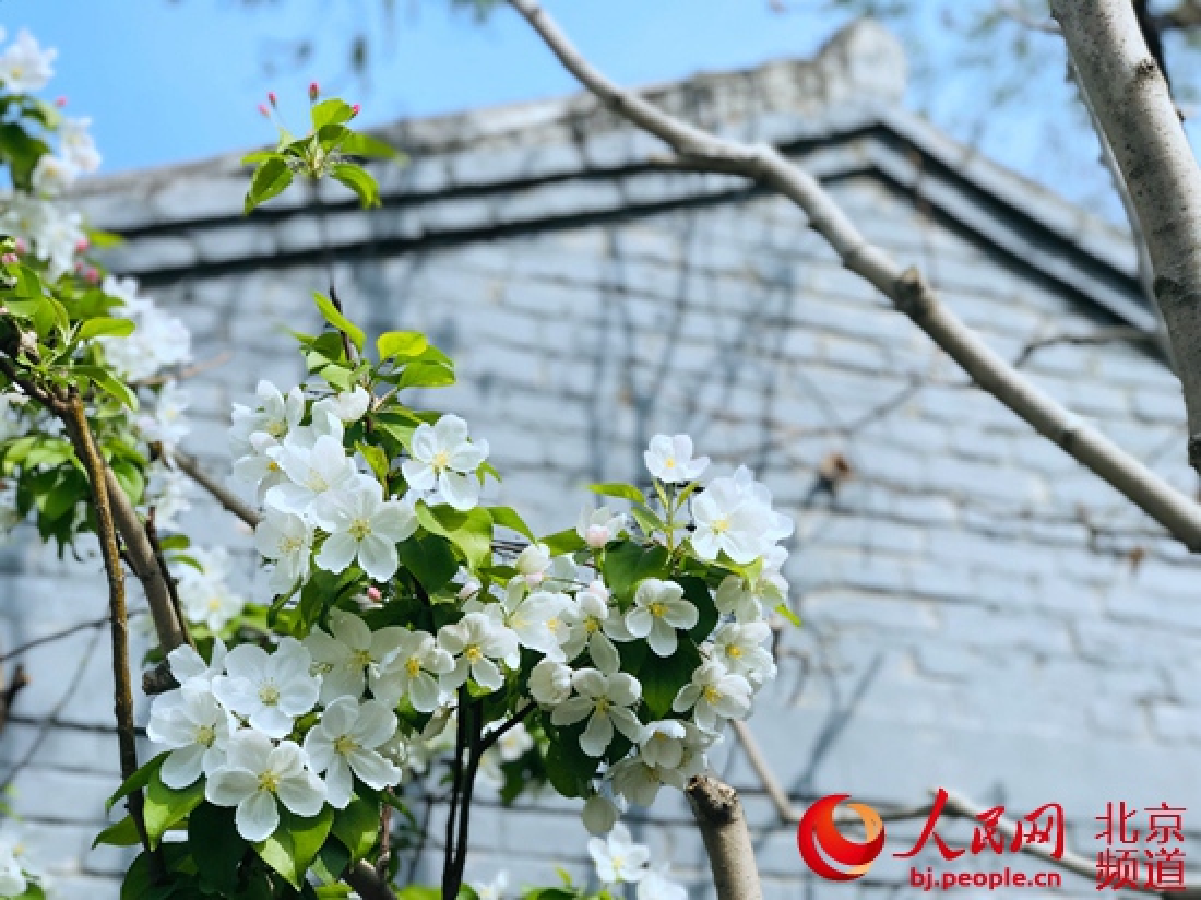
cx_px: 600
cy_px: 450
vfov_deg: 25.6
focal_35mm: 57
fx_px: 1977
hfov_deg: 33.8
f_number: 2.8
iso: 20
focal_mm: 6.6
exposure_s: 1/812
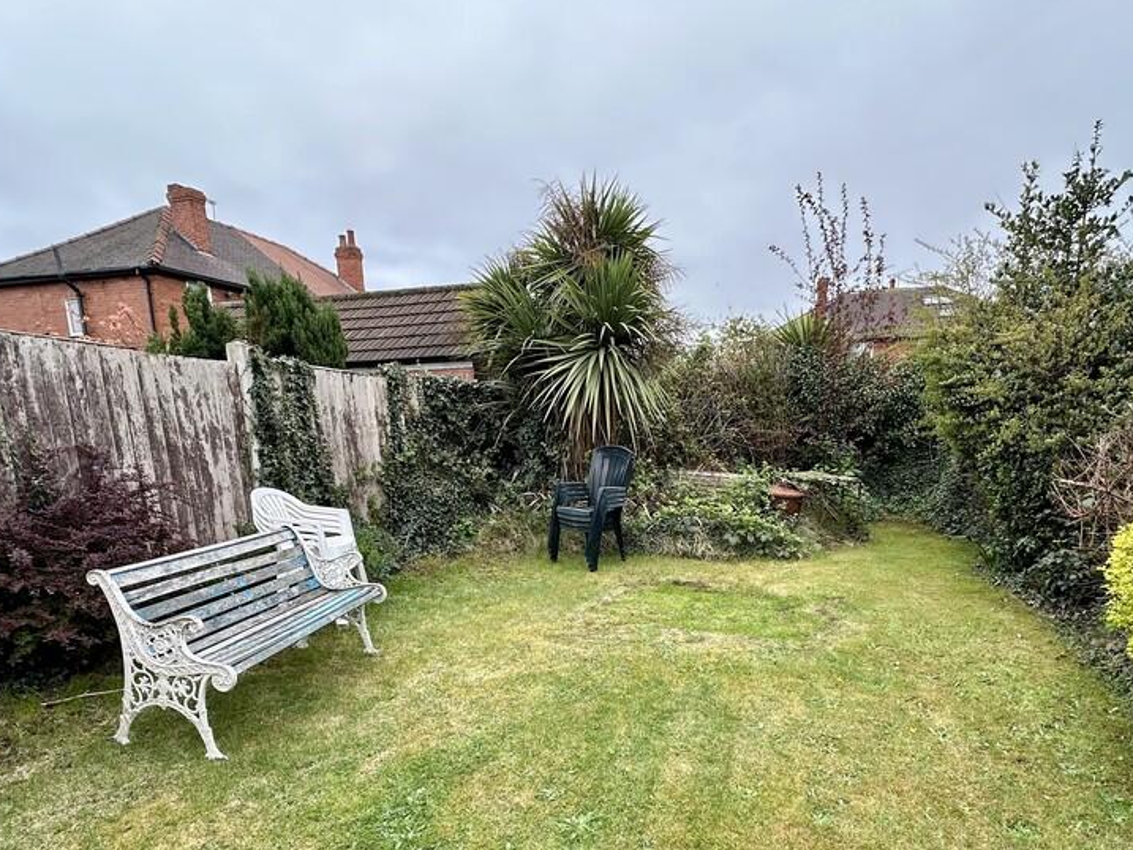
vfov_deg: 64.2
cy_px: 572
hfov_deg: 81.4
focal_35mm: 20
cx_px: 635
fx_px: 655
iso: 40
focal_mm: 2.22
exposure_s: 1/161
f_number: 2.2
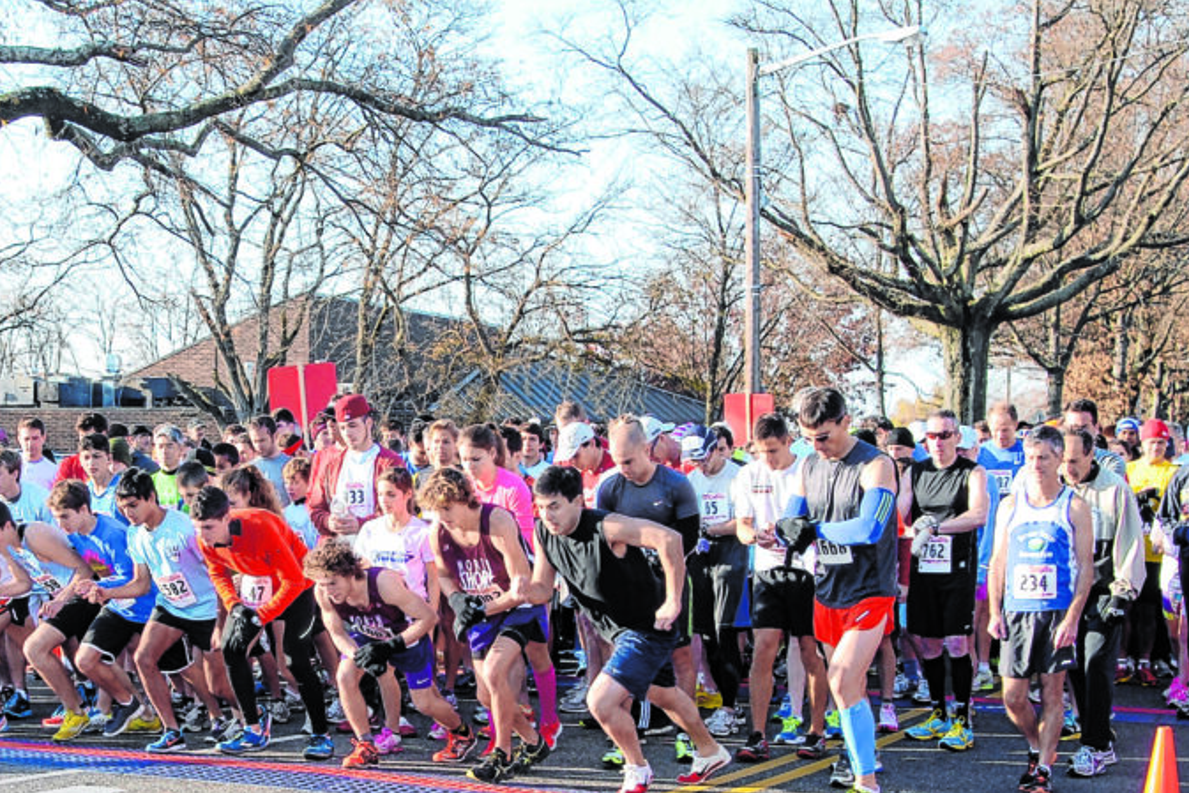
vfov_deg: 21.1
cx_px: 293
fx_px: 2114
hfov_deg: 30.9
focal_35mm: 64
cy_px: 605
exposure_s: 1/125
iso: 160
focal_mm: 28
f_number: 5.6
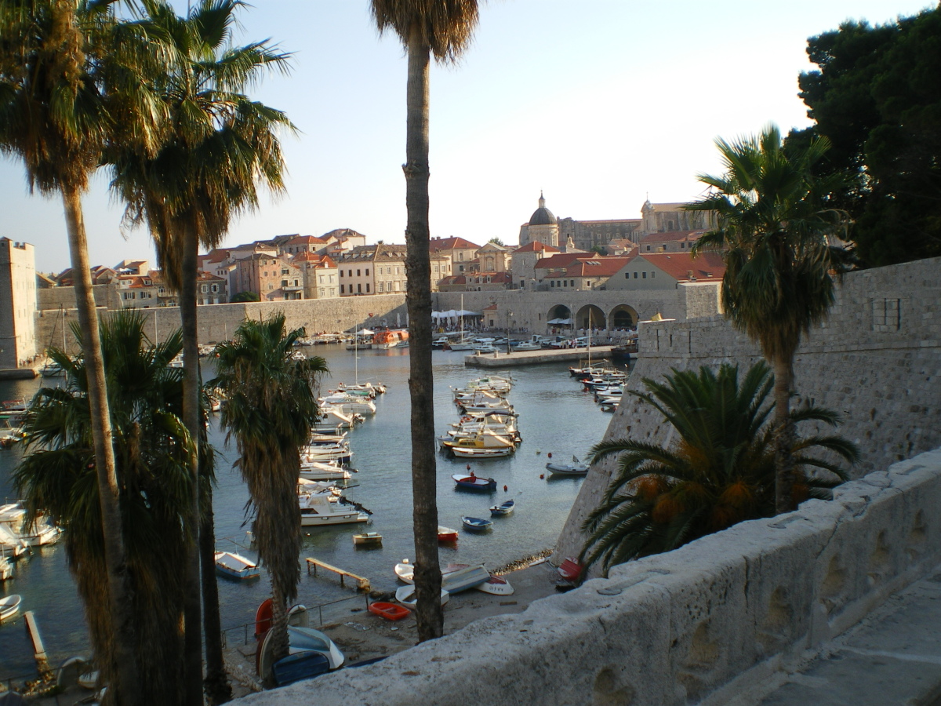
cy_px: 353
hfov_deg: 51.4
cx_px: 470
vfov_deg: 39.7
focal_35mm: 36
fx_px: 979
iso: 50
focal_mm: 6.3
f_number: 4.6
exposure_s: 1/250
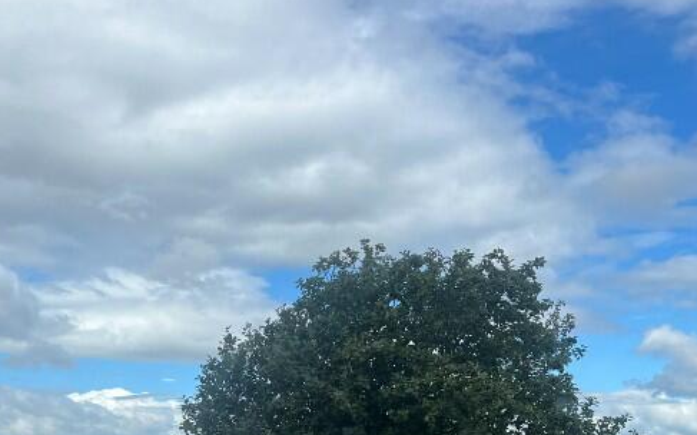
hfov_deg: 35.1
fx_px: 1101
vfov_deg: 21.1
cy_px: 495
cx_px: 331
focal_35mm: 58
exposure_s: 1/3968
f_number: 1.5
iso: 50
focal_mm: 5.7
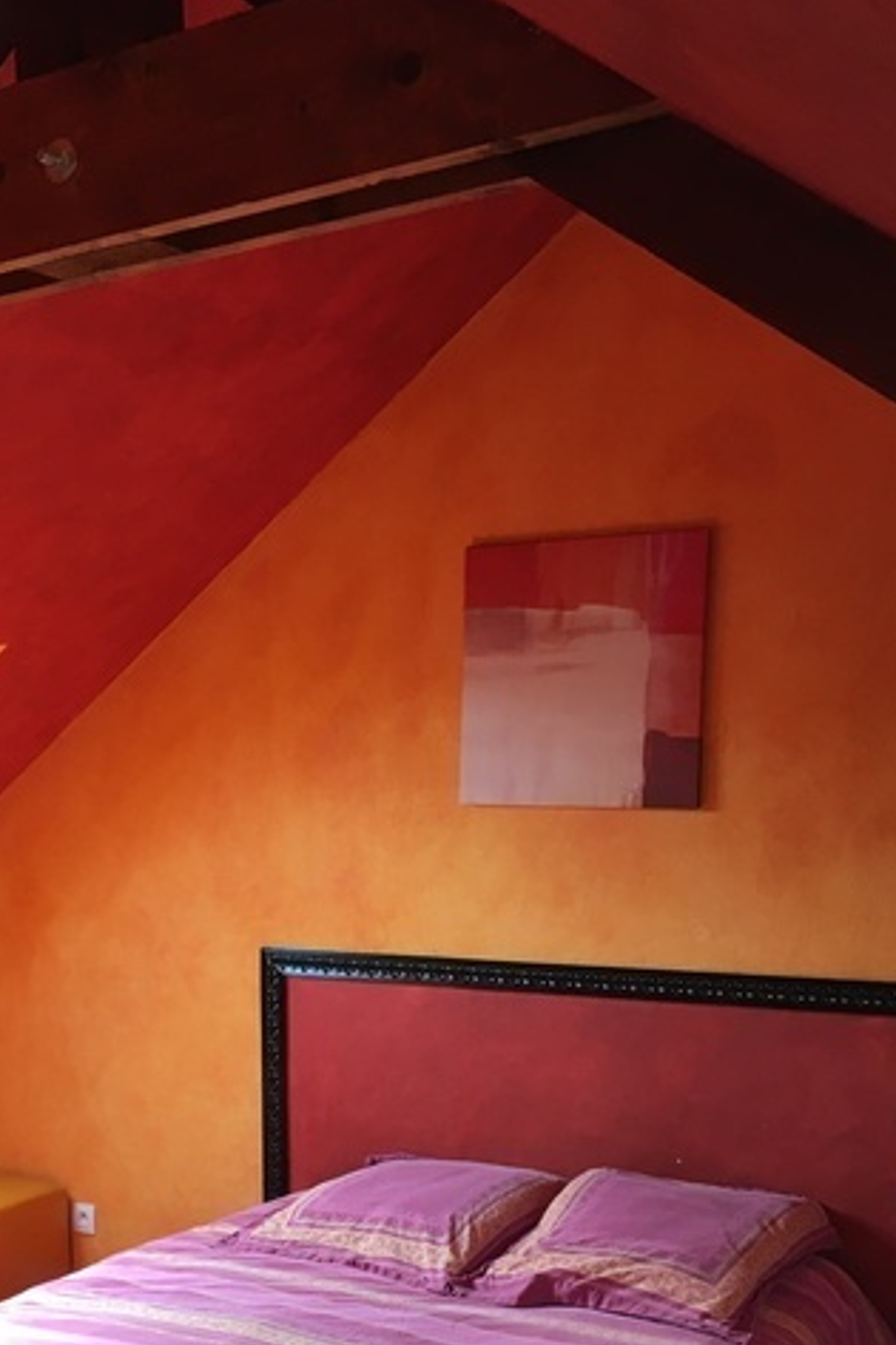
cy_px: 1007
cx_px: 233
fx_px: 1831
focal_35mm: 49
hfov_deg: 27.2
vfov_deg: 39.3
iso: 50
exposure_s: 1/33
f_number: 2.2
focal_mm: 4.15
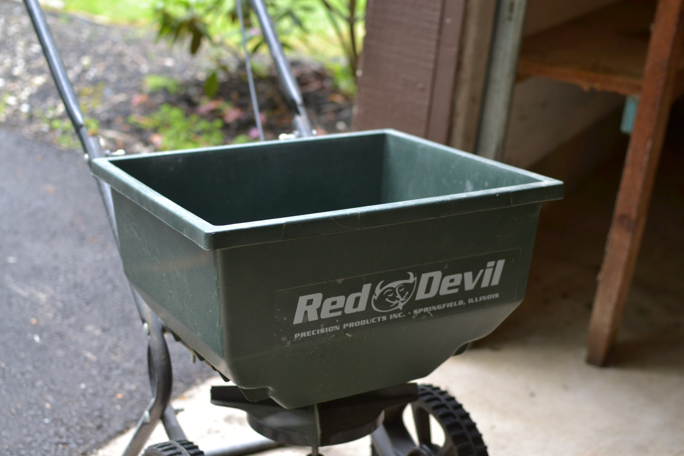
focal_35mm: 52
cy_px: 228
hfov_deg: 37.9
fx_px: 997
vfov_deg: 25.8
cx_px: 342
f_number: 3.2
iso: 400
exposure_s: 1/125
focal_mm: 35
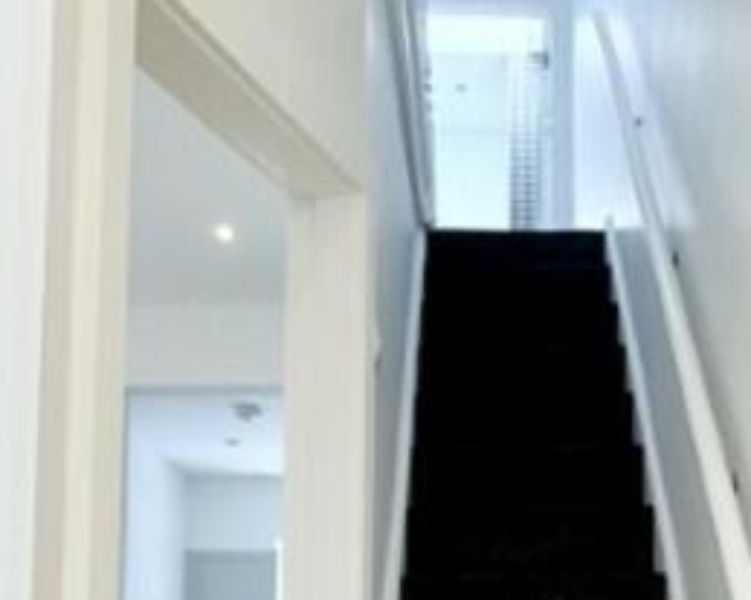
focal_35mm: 54
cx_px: 525
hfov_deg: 34.3
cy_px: 594
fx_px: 1200
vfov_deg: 26.6
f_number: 2.2
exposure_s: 1/100
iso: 320
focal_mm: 2.22
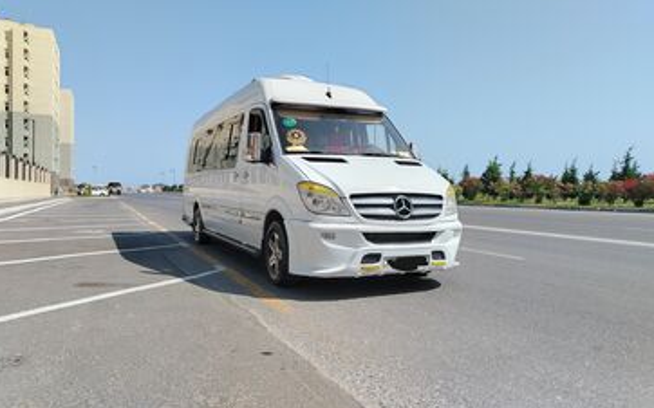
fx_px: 463
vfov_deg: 47.5
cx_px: 325
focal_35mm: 26
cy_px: 188
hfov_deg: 70.4
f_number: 1.75
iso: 100
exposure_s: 1/1089
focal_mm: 5.25
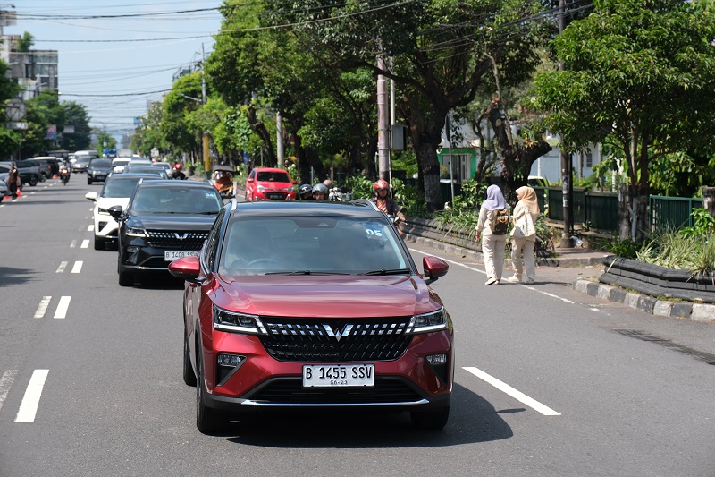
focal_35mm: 83
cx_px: 358
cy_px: 238
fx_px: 1648
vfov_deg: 16.4
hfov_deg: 24.5
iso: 200
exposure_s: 1/500
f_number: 5.6
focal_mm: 55
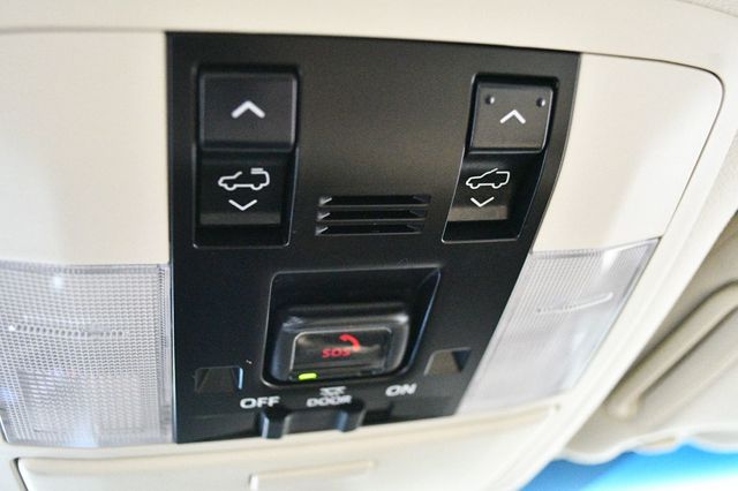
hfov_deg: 53.2
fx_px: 738
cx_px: 369
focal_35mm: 36
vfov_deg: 36.8
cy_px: 246
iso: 12800
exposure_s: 1/60
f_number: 4
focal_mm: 24
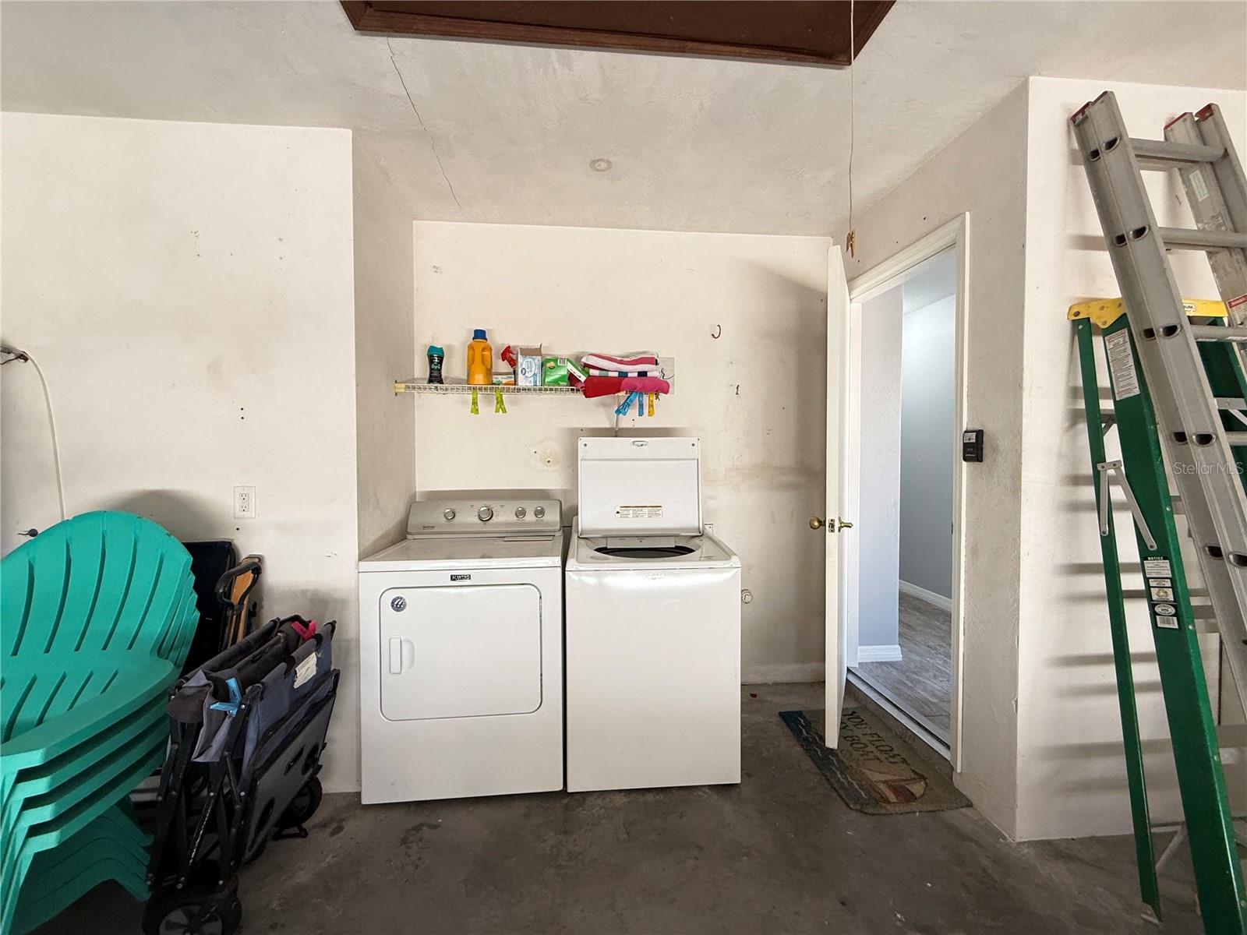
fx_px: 504
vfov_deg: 85.7
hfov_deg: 102.1
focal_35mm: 14
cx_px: 624
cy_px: 468
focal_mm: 2.22
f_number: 2.2
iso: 250
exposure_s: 1/99
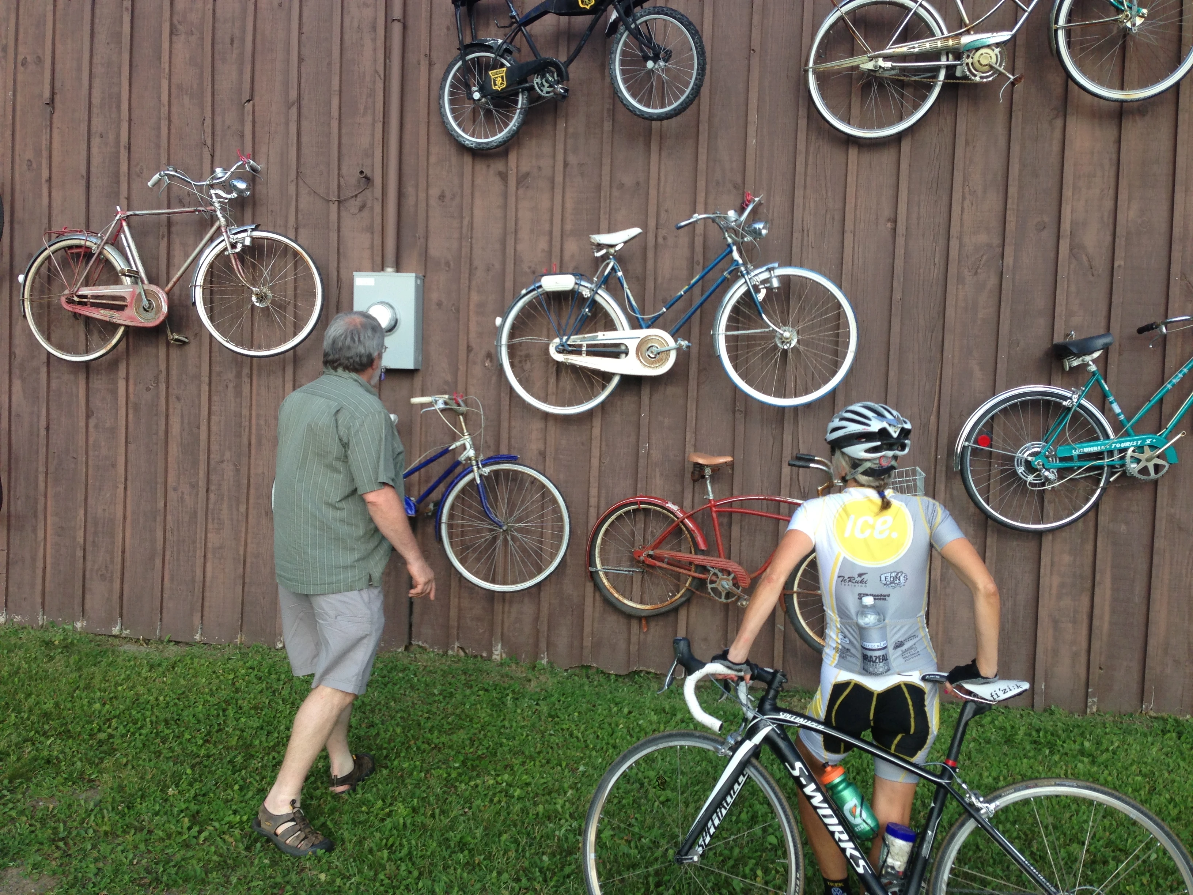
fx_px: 1137
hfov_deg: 55.4
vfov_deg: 42.9
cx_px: 596
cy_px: 448
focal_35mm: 33
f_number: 2.4
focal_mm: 4.13
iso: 50
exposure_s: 1/379
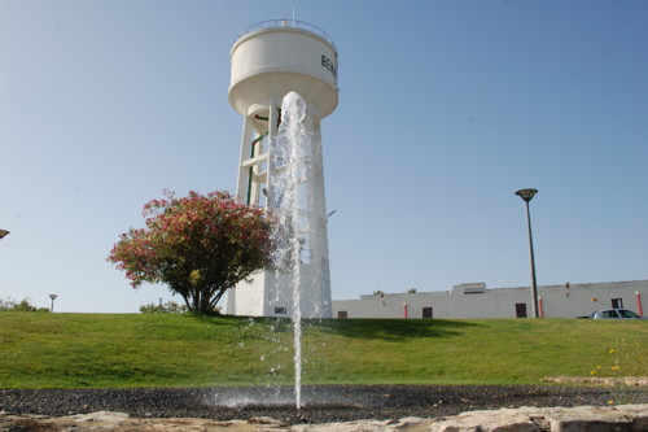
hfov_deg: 67.4
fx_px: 486
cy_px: 216
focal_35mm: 27
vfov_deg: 47.9
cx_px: 324
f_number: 9
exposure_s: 1/320
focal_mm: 18
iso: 200
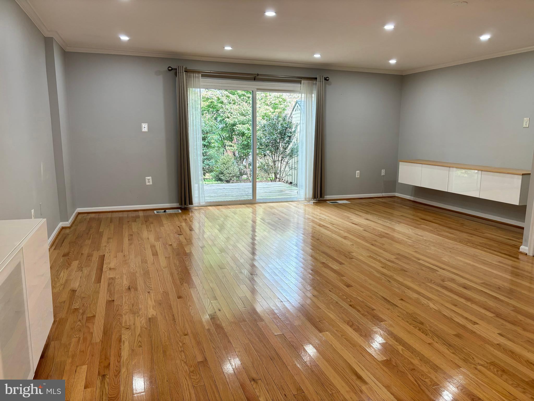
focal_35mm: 26
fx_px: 401
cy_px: 200
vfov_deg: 53.1
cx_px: 267
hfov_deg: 67.3
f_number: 1.6
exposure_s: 1/120
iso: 80
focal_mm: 5.96
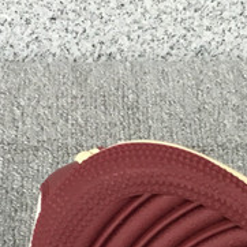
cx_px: 188
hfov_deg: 12.8
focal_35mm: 136
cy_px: 360
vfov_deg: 12.3
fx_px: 1098
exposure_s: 1/33
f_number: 2.4
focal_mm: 3.3
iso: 32
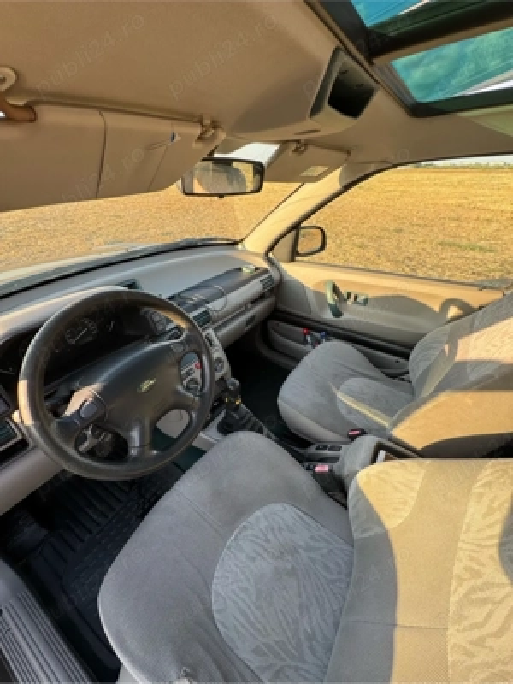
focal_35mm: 14
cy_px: 342
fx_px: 277
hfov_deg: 85.7
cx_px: 256
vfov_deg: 102.1
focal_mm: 2.22
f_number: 2.2
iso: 40
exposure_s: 1/117
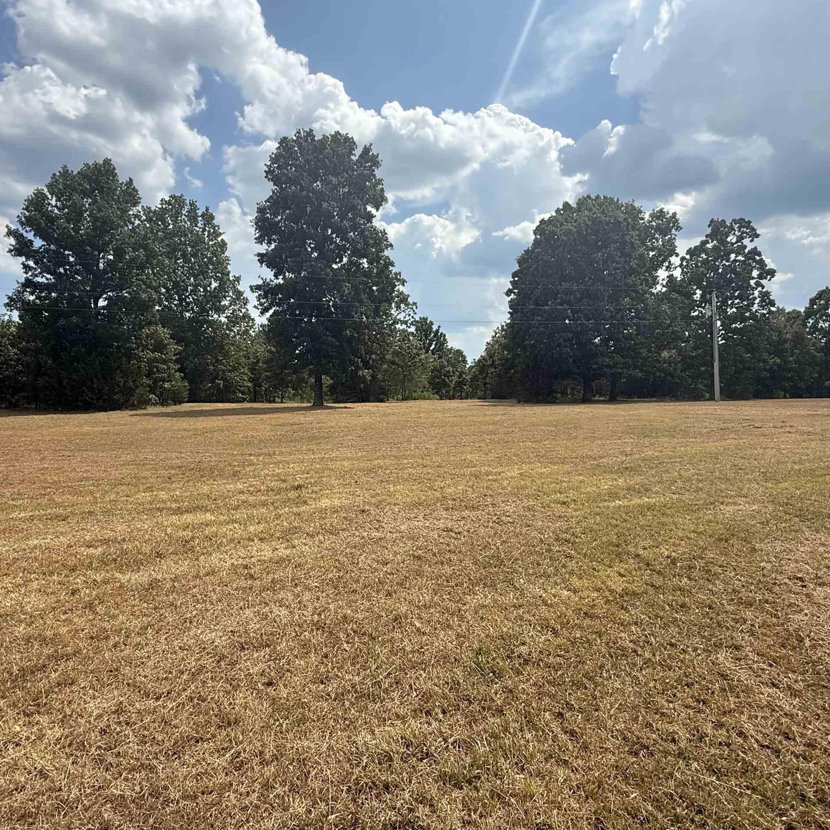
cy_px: 401
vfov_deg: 74.8
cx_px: 396
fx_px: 543
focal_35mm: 20
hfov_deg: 74.8
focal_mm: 2.22
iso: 50
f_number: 2.2
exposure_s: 1/1656
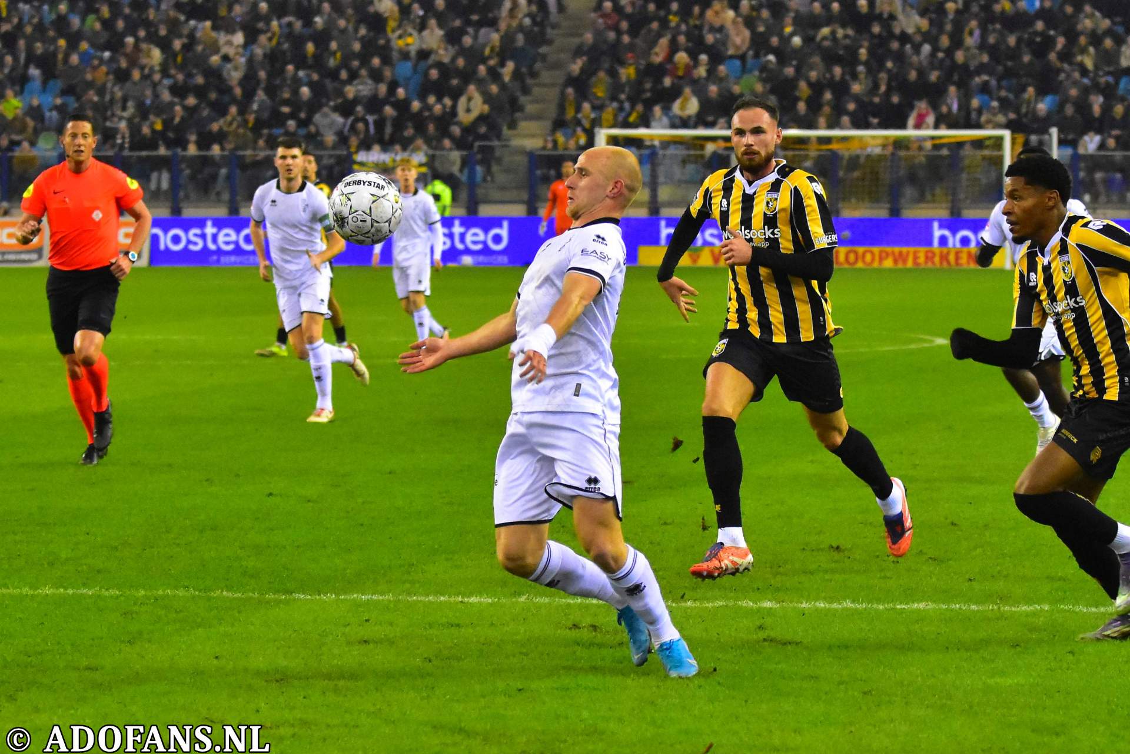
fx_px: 3296
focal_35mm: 105
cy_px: 377
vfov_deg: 13.0
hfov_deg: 19.5
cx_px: 565
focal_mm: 70
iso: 5000
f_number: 3.2
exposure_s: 1/1000
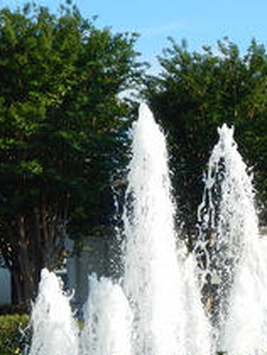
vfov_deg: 15.0
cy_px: 242
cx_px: 179
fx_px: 1345
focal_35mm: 131
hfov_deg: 11.3
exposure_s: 1/800
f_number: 3.6
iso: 125
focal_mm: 7.7
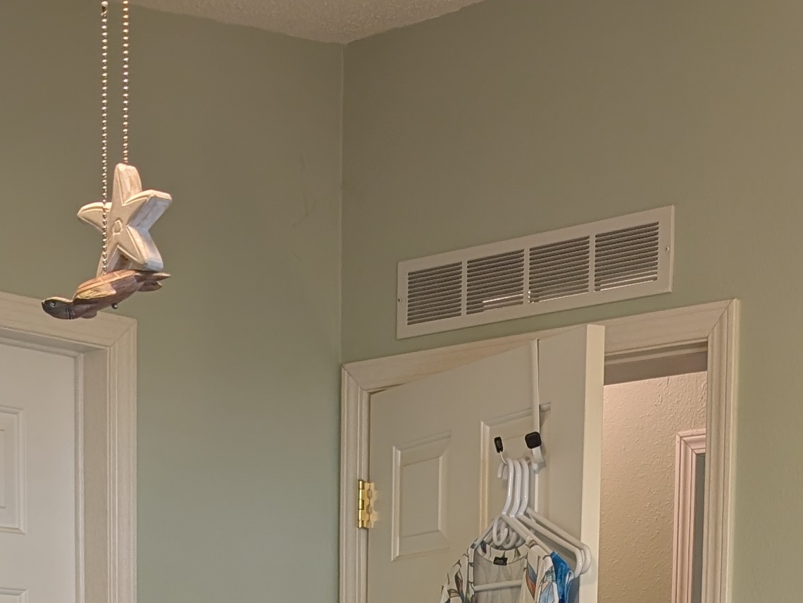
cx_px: 407
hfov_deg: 22.8
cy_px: 930
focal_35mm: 86
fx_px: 1995
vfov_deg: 15.7
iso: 46
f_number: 1.68
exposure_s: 1/24
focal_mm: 6.9
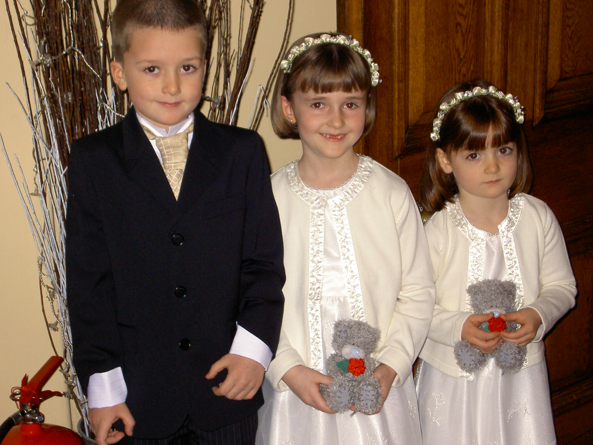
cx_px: 296
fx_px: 1285
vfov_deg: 19.6
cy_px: 222
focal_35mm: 75
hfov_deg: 26.0
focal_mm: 12.4
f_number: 4.2
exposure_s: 1/80
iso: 200
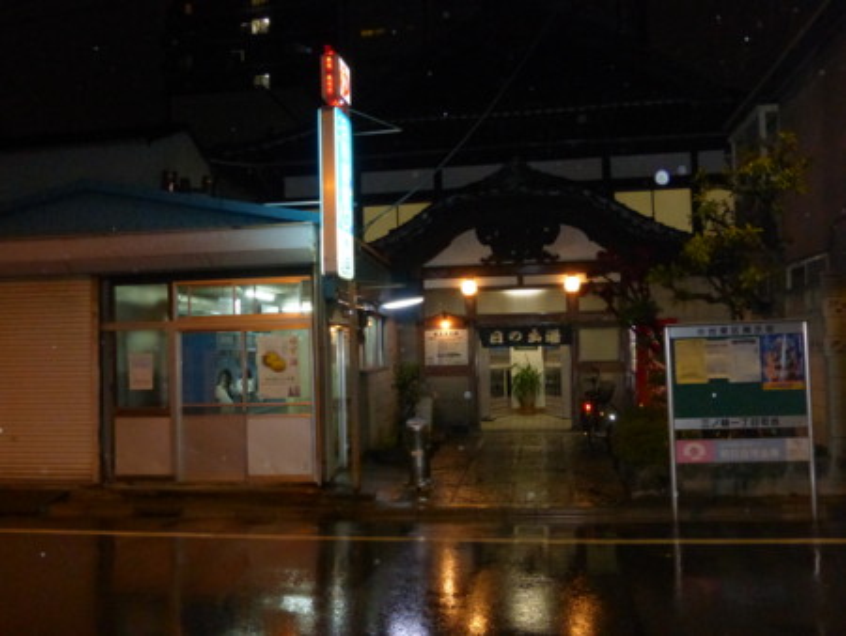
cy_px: 318
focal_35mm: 30
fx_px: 734
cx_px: 423
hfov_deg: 59.9
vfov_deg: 46.8
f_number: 3.6
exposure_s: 1/60
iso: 800
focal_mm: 5.4
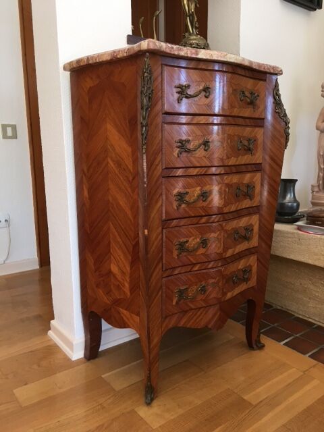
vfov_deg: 61.7
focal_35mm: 29
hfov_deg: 48.2
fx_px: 362
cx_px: 162
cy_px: 216
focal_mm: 4.15
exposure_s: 1/33
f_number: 2.2
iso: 32
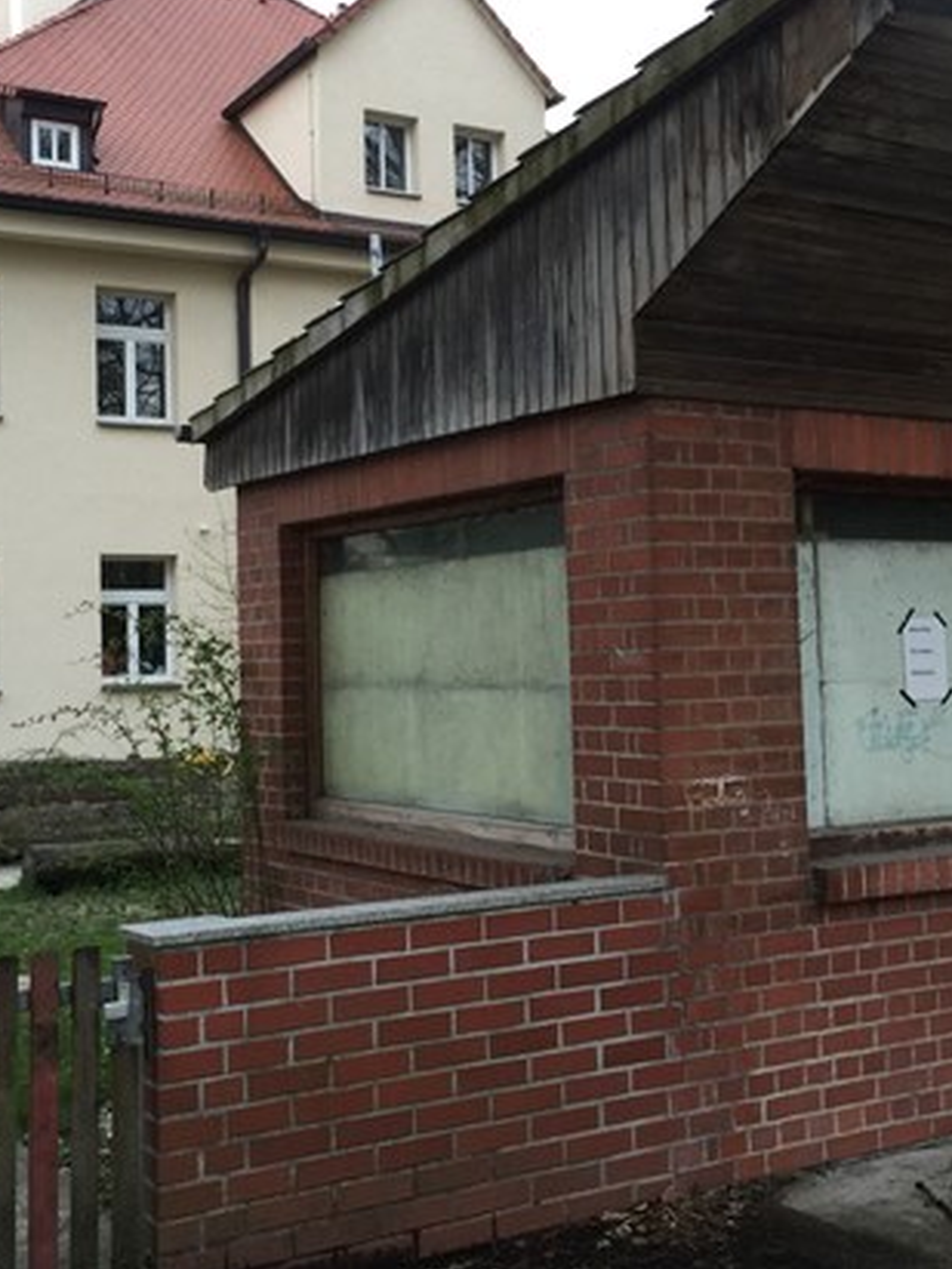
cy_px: 567
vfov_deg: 42.0
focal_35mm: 45
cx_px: 496
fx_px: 1650
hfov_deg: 32.2
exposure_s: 1/33
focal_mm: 4.15
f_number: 2.2
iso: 50
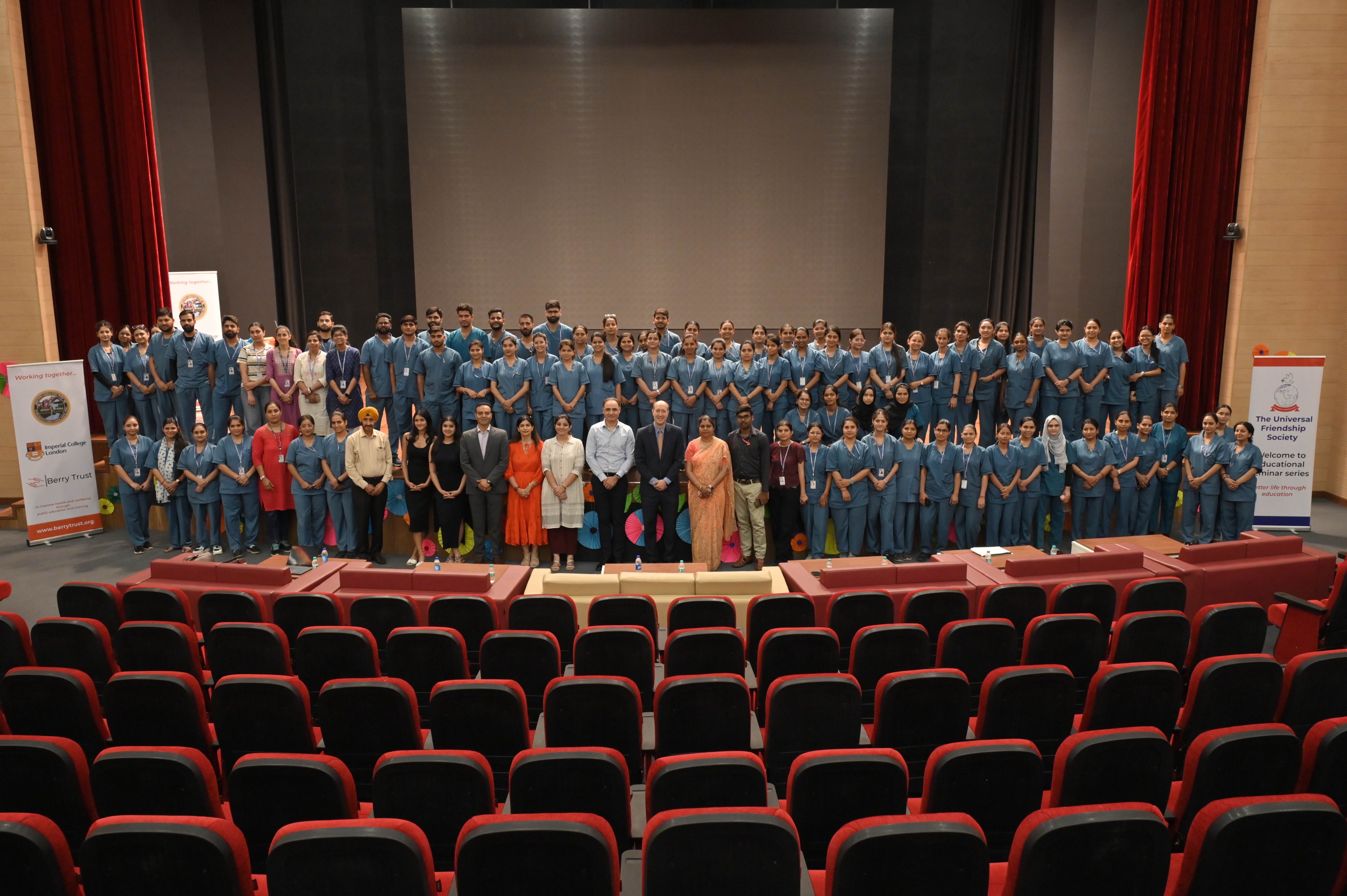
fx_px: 1066
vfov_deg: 45.6
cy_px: 448
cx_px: 674
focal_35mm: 28
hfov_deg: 64.6
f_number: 6.3
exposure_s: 1/60
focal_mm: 28.5
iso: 3200
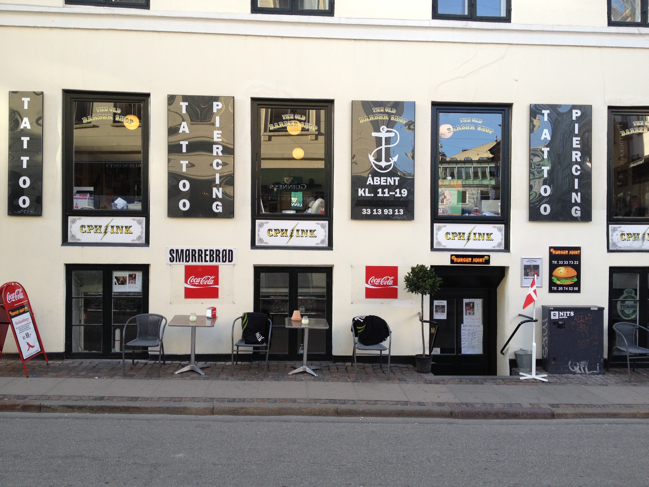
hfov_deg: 52.6
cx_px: 324
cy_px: 244
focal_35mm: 35
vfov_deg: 40.7
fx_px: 656
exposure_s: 1/157
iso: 64
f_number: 2.4
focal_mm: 4.28
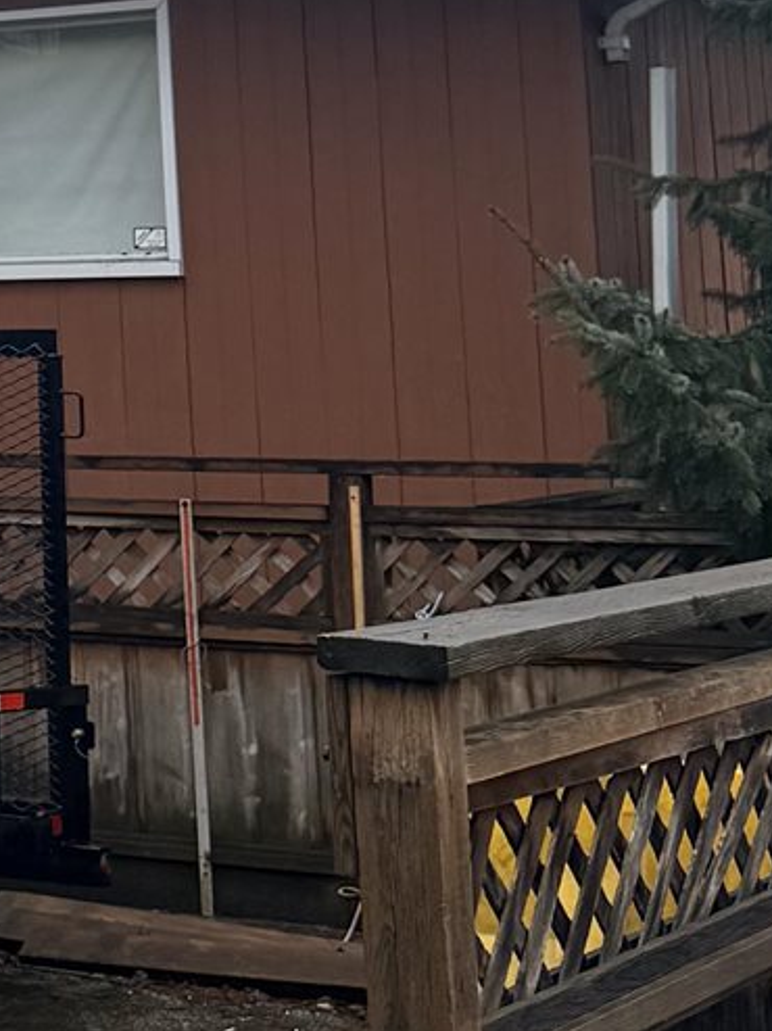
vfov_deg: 17.2
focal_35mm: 112
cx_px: -734
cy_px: 4
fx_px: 3333
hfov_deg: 11.9
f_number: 1.78
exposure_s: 1/649
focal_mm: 6.76
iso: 80
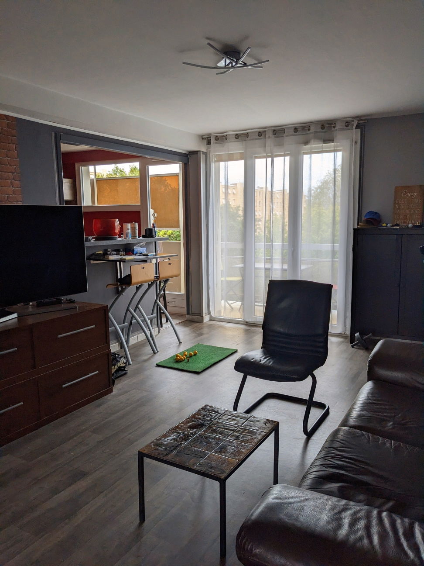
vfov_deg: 65.3
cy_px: 283
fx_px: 441
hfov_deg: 51.4
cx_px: 212
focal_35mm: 27
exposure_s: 1/405
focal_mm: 4.38
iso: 55
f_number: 1.73
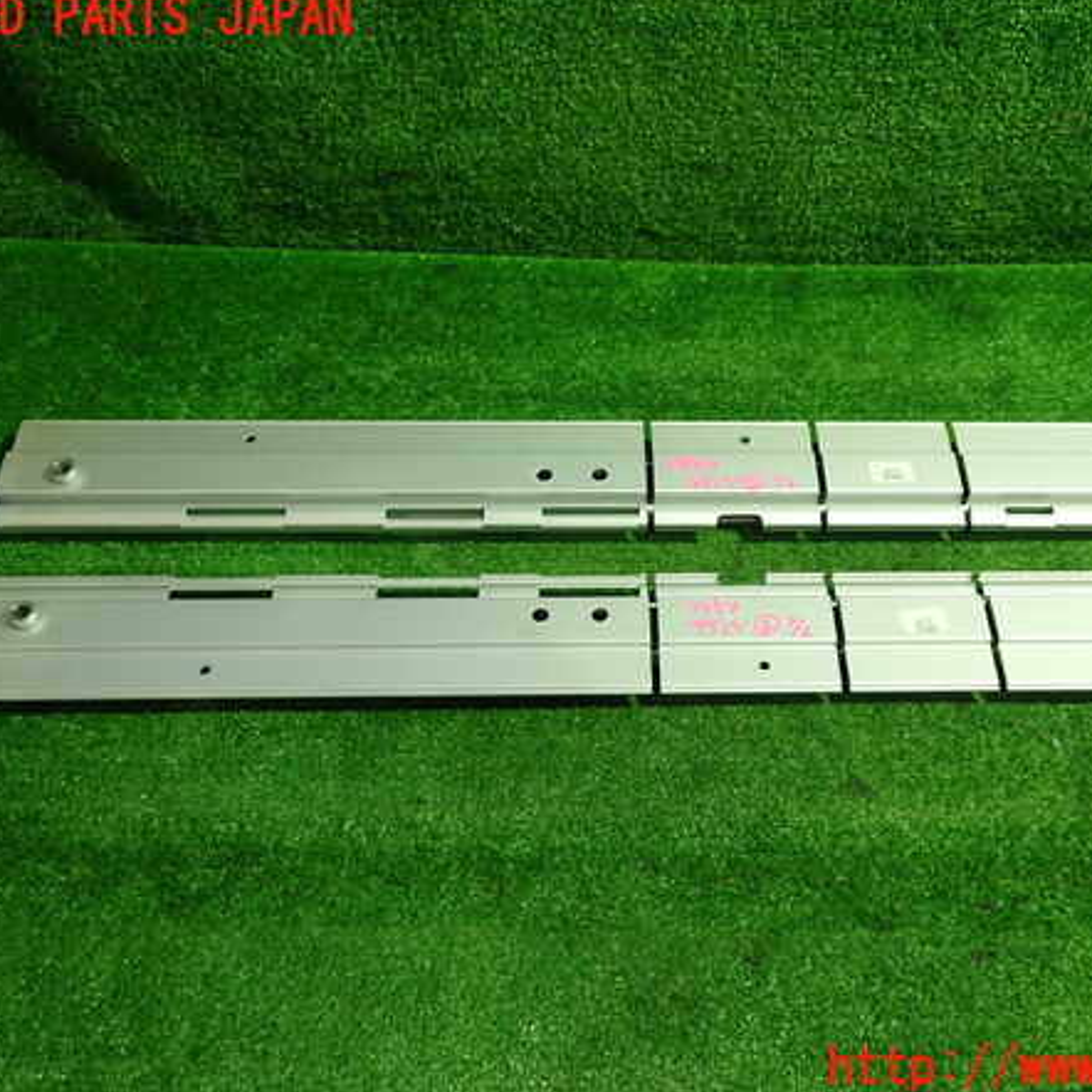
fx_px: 1285
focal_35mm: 36
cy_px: 544
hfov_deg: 45.8
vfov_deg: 46.0
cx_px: 645
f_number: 2.3
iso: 200
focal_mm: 5.4
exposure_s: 1/30
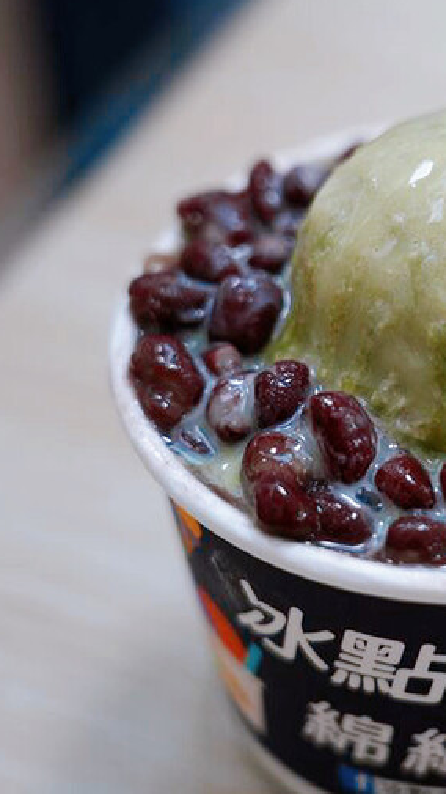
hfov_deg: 11.5
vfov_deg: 20.6
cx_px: 484
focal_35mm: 104
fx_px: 2187
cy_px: 373
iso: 500
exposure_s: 1/60
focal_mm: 59
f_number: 4
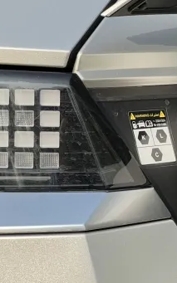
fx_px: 1405
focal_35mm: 182
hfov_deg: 7.1
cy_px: 117
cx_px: 295
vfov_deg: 11.5
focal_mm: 9
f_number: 2.8
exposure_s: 1/445
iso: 32
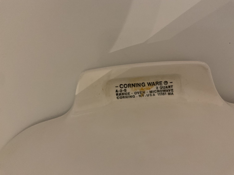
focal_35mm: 29
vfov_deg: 48.2
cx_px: 117
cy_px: 88
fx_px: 196
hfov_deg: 61.7
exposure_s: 1/40
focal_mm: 3
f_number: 1.8
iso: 320
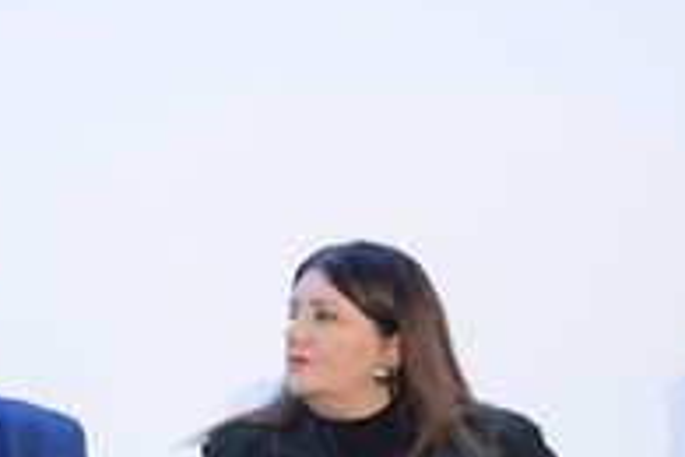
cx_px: 253
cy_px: 320
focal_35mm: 148
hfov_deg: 13.9
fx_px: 2816
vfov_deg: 9.3
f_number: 4
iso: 2500
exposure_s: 1/320
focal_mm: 24
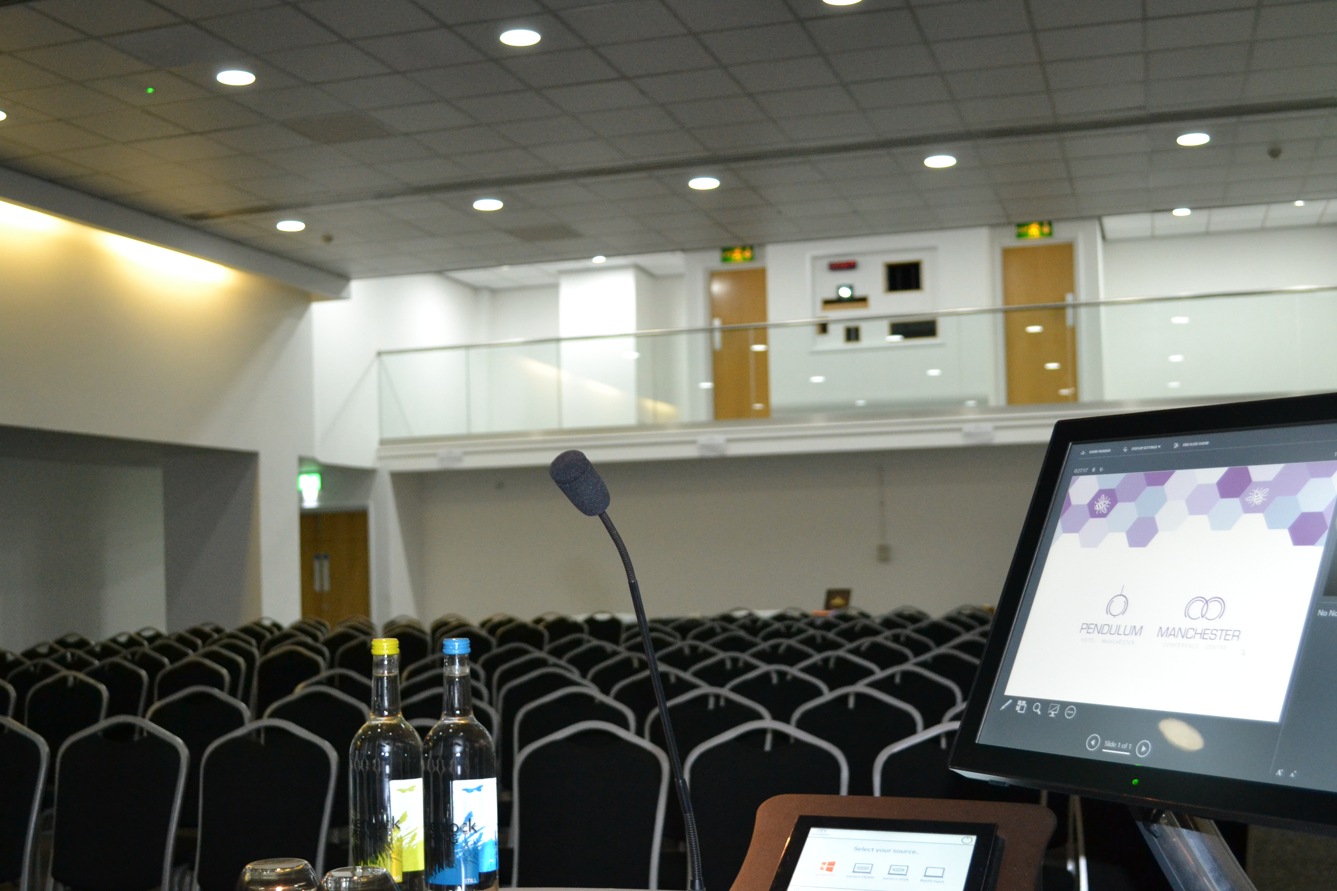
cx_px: 700
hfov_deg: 47.4
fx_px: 1523
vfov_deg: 32.5
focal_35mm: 41
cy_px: 531
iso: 1400
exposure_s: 1/60
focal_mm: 22
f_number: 4
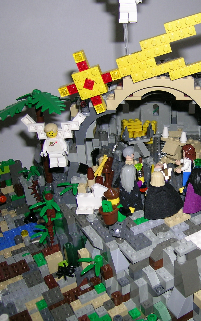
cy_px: 160
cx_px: 179
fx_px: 351
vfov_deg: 49.3
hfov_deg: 30.6
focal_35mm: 40
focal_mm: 5.8
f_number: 2.8
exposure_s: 1/60.1
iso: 50
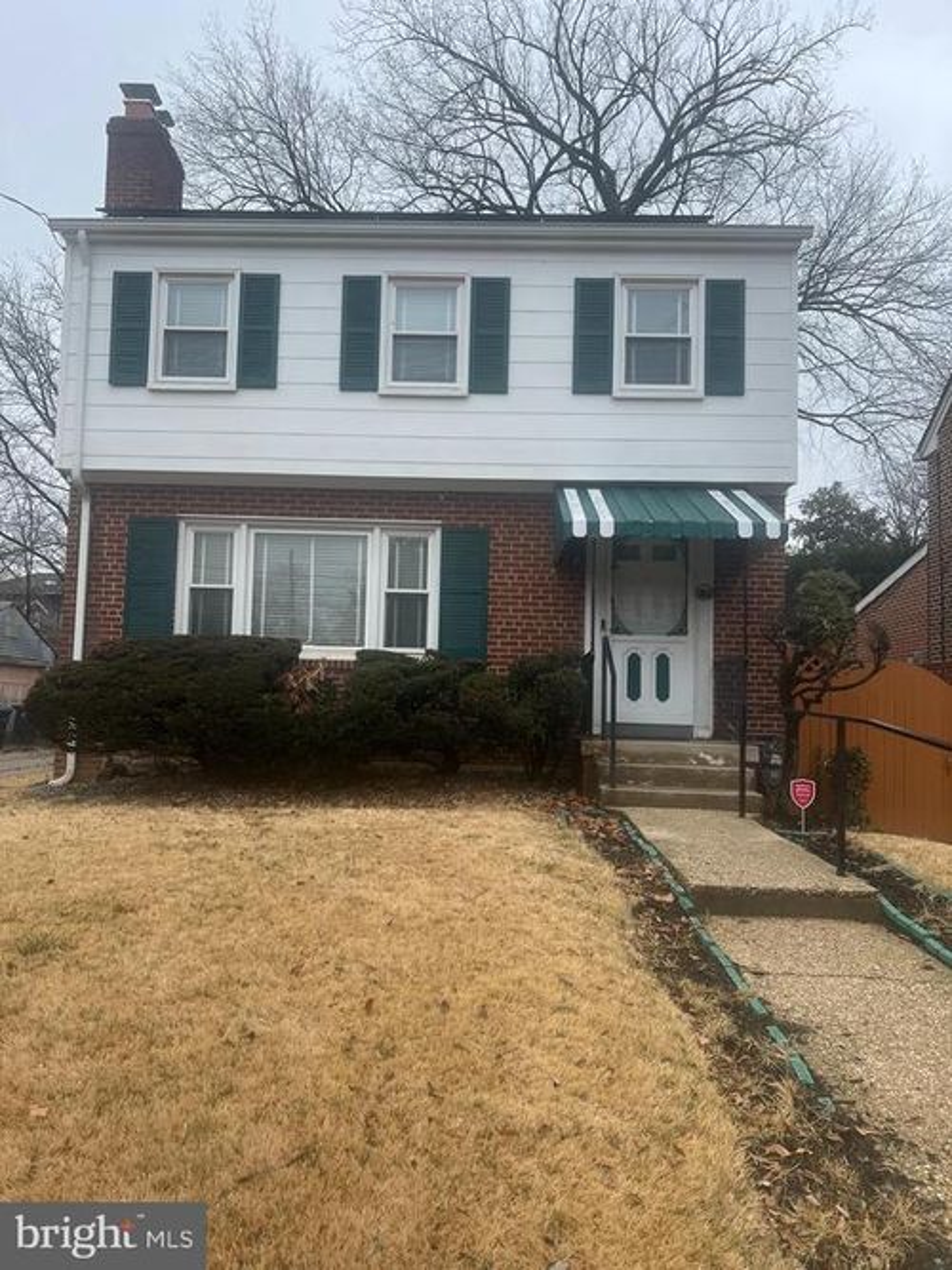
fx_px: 954
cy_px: 635
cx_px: 476
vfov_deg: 67.3
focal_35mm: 26
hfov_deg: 53.0
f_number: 1.5
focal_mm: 5.7
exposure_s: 1/1280
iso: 50
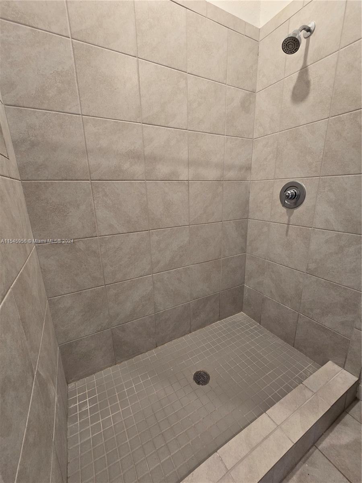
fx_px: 181
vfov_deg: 106.2
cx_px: 181
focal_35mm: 13
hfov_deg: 89.9
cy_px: 242
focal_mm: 2.2
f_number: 2.2
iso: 200
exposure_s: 1/60
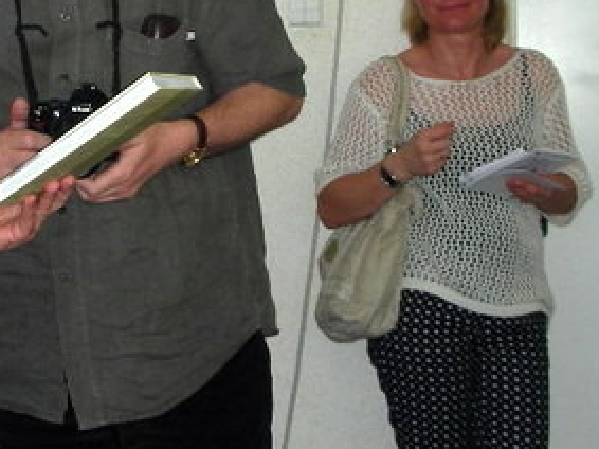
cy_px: 80
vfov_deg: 14.8
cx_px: 59
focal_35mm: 99
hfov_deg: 19.5
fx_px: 1712
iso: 64
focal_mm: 5.8
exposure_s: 1/60.1
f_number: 3
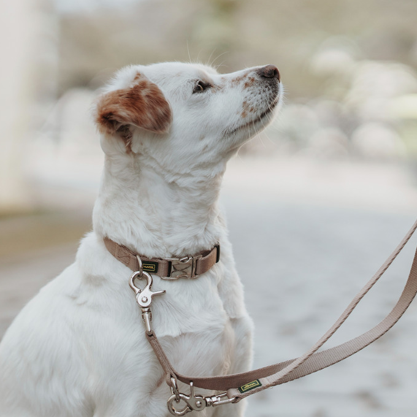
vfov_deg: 12.8
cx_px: 221
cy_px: 235
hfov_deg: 12.8
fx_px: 1854
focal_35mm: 136
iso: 500
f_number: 1.8
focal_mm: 85
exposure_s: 1/8000
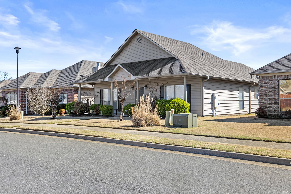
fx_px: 291
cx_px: 146
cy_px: 97
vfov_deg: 36.9
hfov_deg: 53.1
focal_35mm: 36
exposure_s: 1/50
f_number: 8
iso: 200
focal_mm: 24
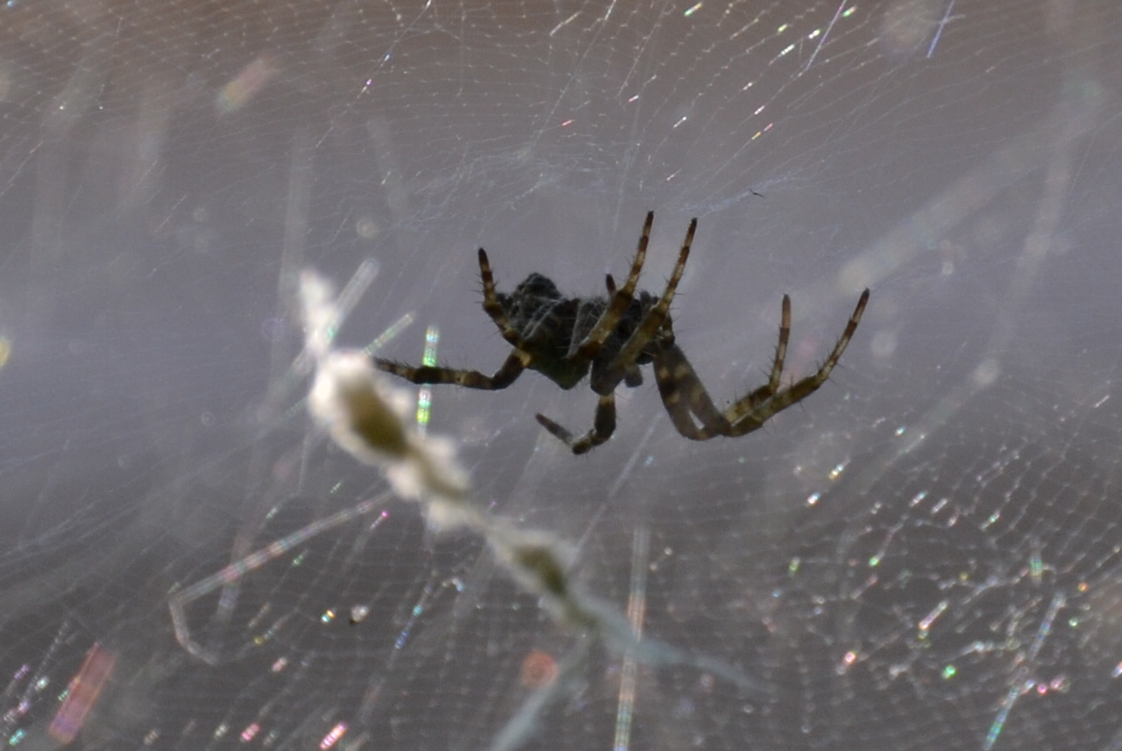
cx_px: 561
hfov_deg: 5.5
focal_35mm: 375
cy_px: 376
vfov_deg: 3.7
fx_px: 11698
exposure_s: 1/200
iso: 200
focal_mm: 250
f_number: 11
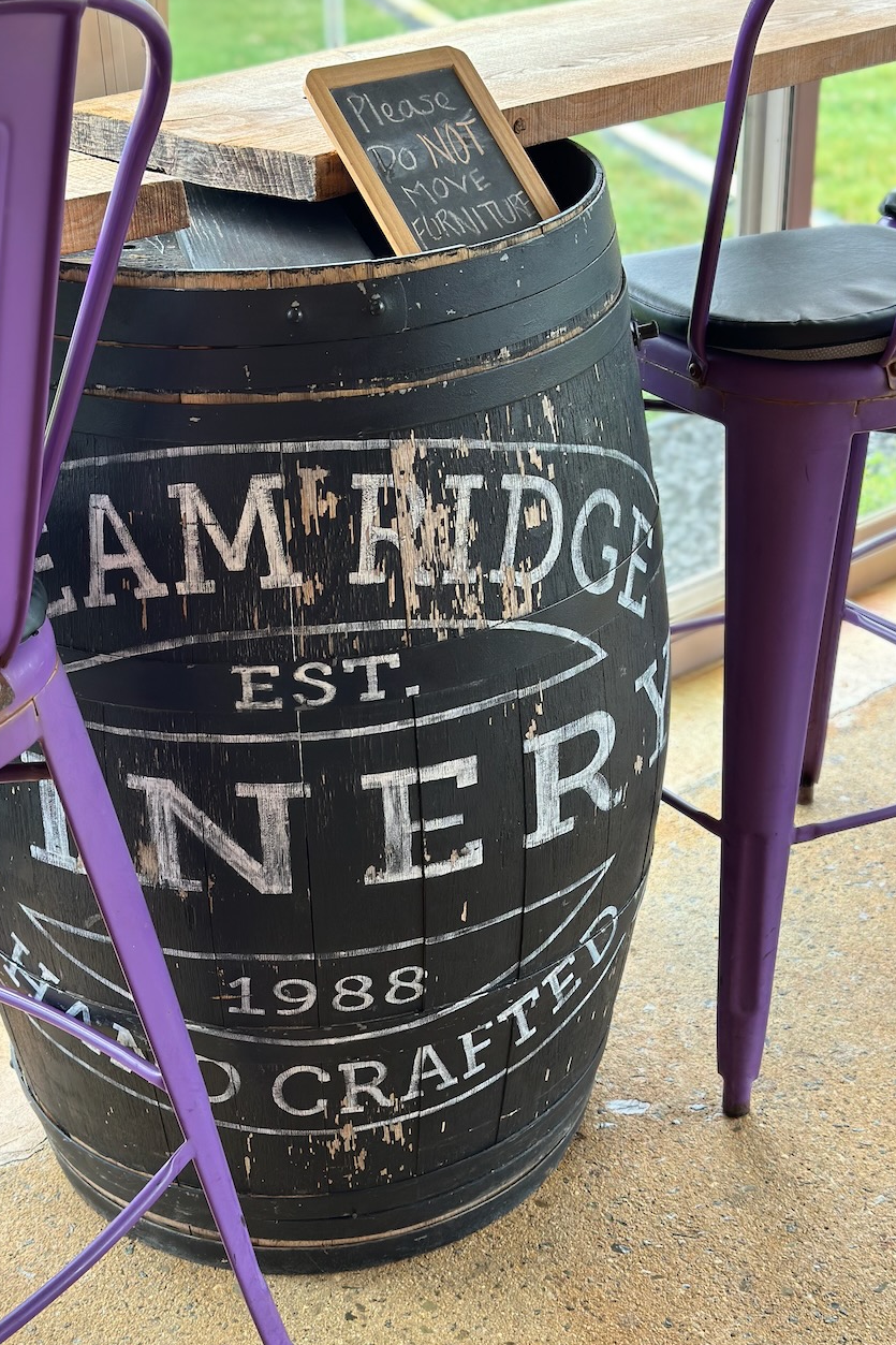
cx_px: 403
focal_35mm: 51
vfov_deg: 38.9
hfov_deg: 26.5
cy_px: 670
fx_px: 1904
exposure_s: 1/108
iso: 125
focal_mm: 6.86
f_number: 1.78
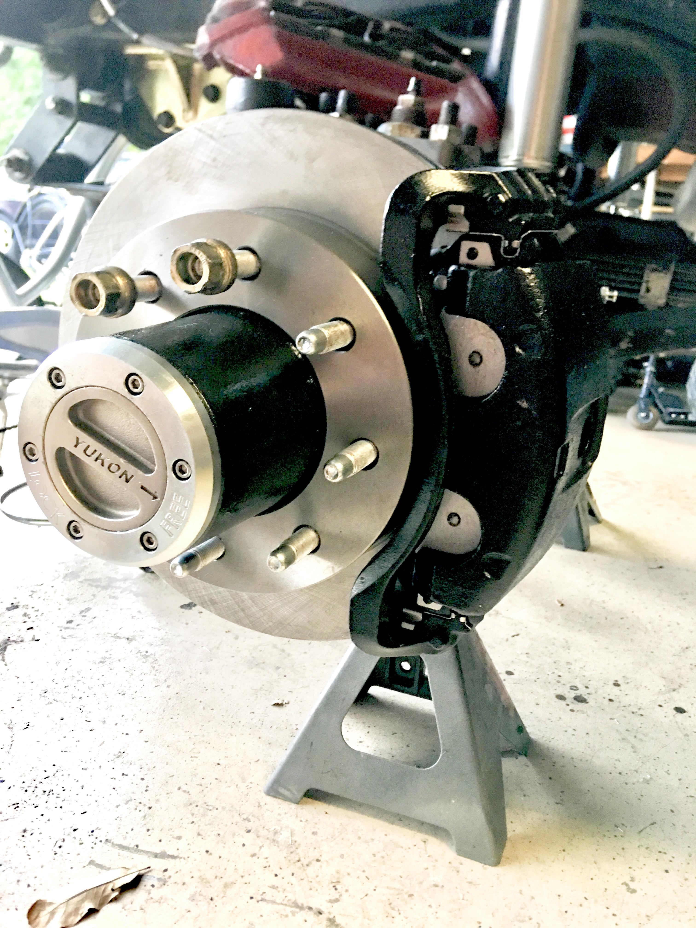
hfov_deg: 48.2
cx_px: 348
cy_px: 464
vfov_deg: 61.7
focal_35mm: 29
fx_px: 777
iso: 80
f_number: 2.2
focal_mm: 4.15
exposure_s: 1/15
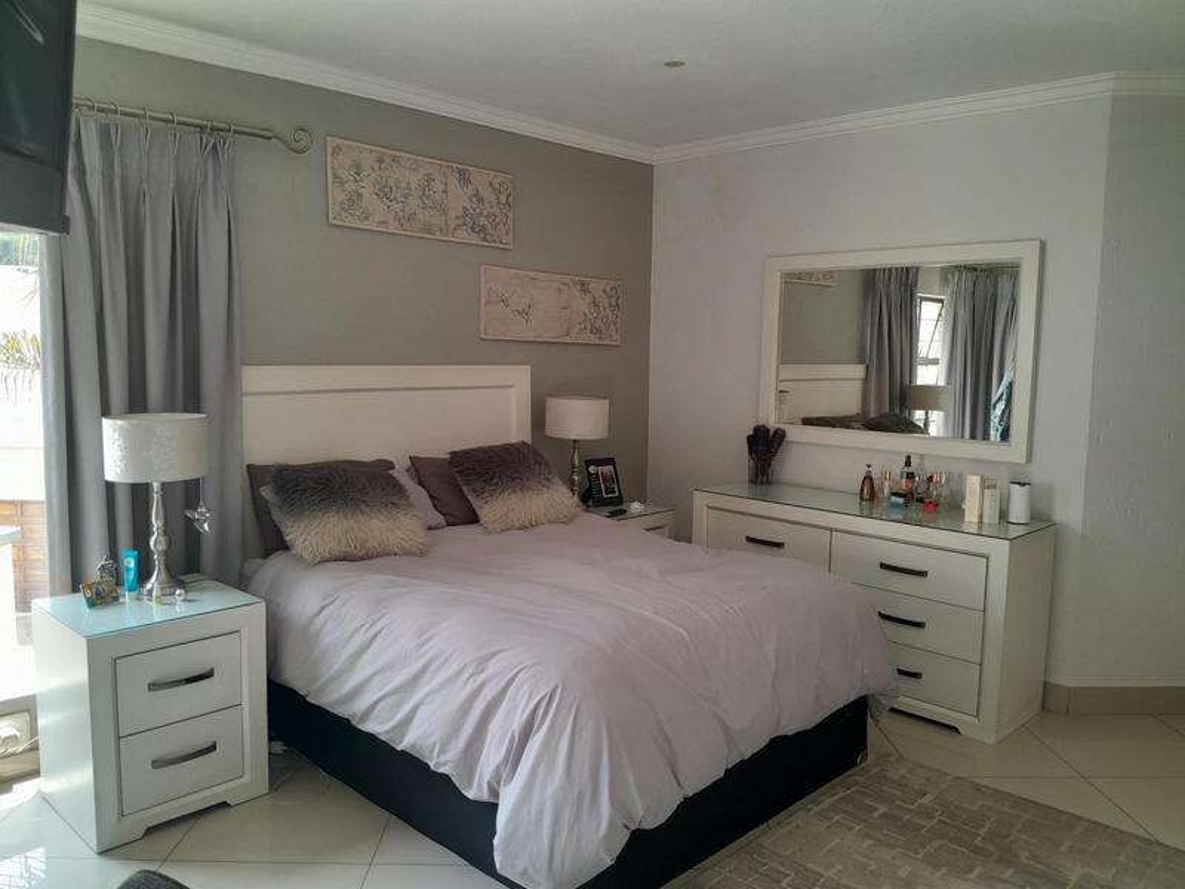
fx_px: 890
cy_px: 444
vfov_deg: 53.1
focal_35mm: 26
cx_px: 592
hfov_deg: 67.3
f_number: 1.8
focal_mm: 3.98
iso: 80
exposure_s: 1/60
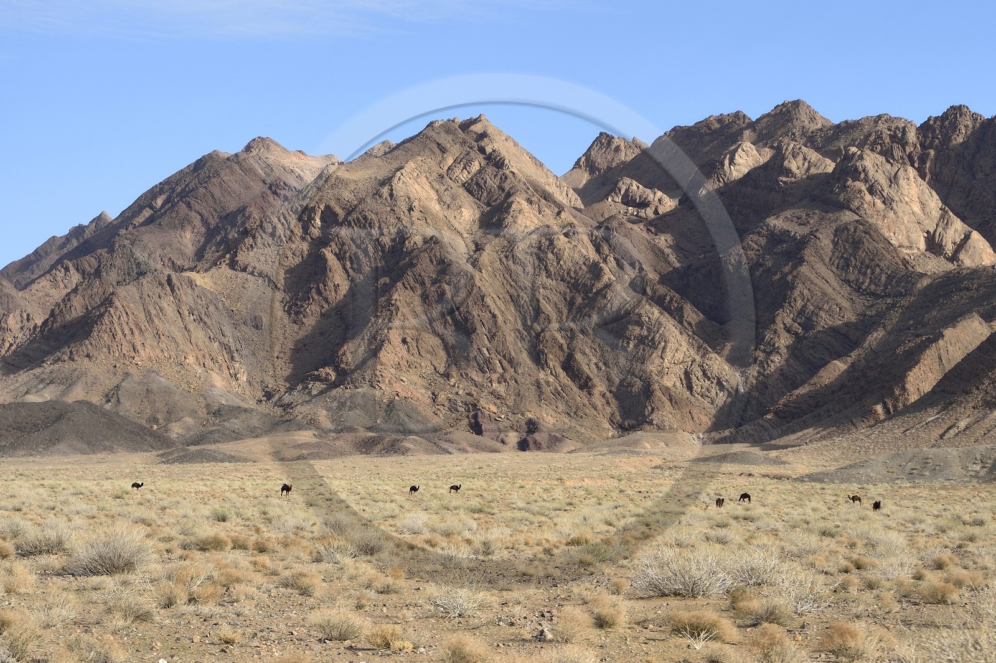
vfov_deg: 19.4
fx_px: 1936
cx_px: 498
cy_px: 332
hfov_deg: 28.8
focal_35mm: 70
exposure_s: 1/800
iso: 200
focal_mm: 70
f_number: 6.3
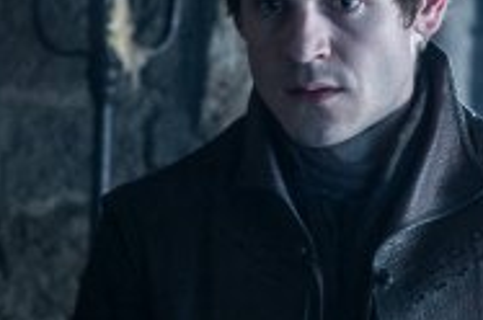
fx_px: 3898
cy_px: 281
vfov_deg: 4.7
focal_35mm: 291
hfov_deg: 7.1
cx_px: 302
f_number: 2.5
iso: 1600
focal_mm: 85
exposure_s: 1/60
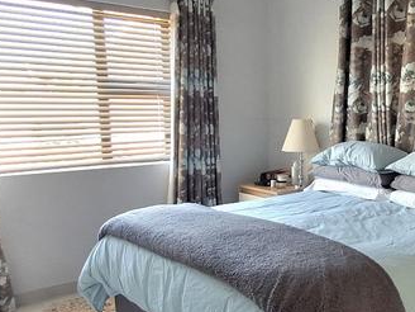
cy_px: 211
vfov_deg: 36.4
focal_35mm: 39
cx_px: 285
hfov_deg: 46.9
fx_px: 468
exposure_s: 1/50
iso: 50
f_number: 2.2
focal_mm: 1.64
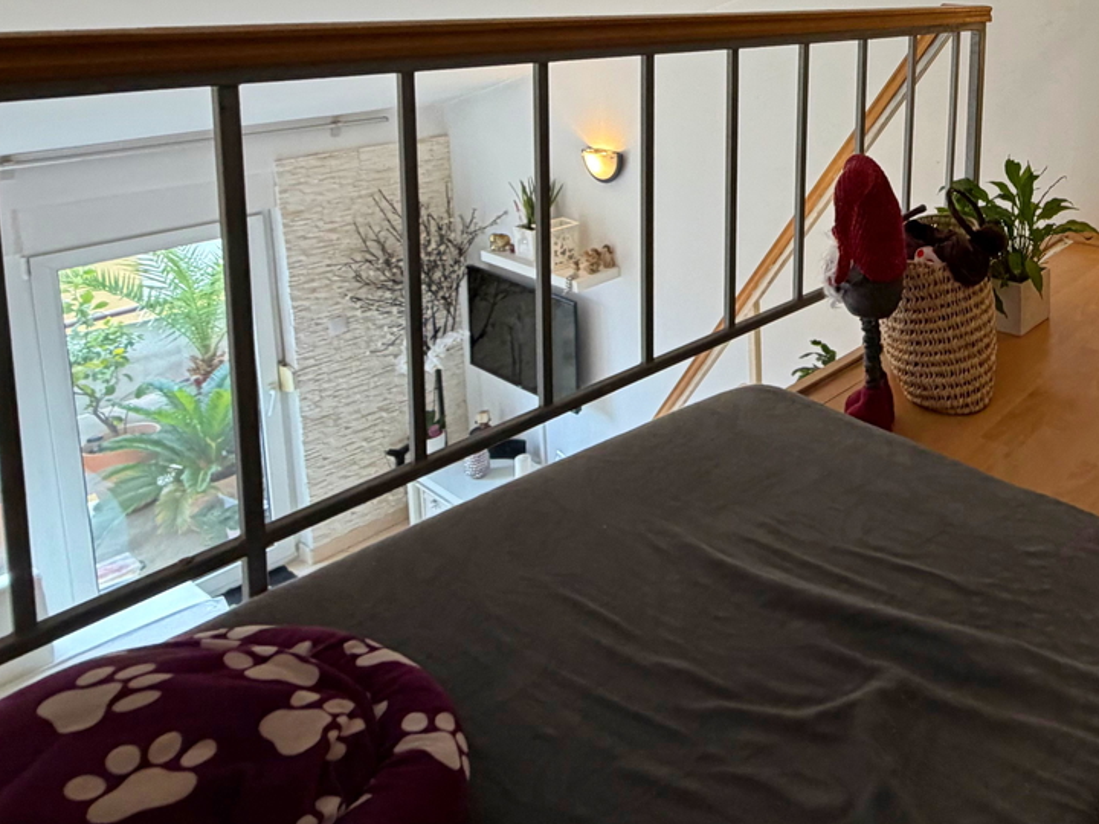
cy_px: 96
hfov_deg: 57.1
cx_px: 930
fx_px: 889
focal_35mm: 28
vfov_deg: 45.5
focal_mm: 2.22
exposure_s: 1/100
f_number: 2.2
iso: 200
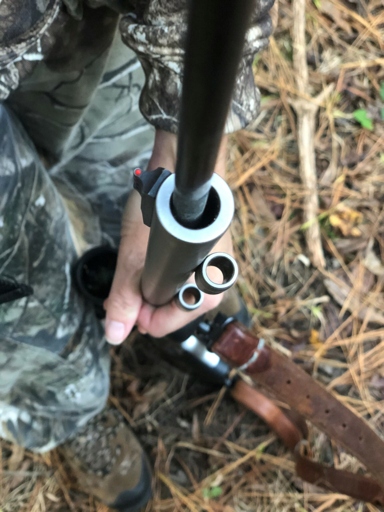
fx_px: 769
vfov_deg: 36.8
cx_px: 192
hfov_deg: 28.0
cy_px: 256
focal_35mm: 52
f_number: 2.4
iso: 160
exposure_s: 1/20
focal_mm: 6
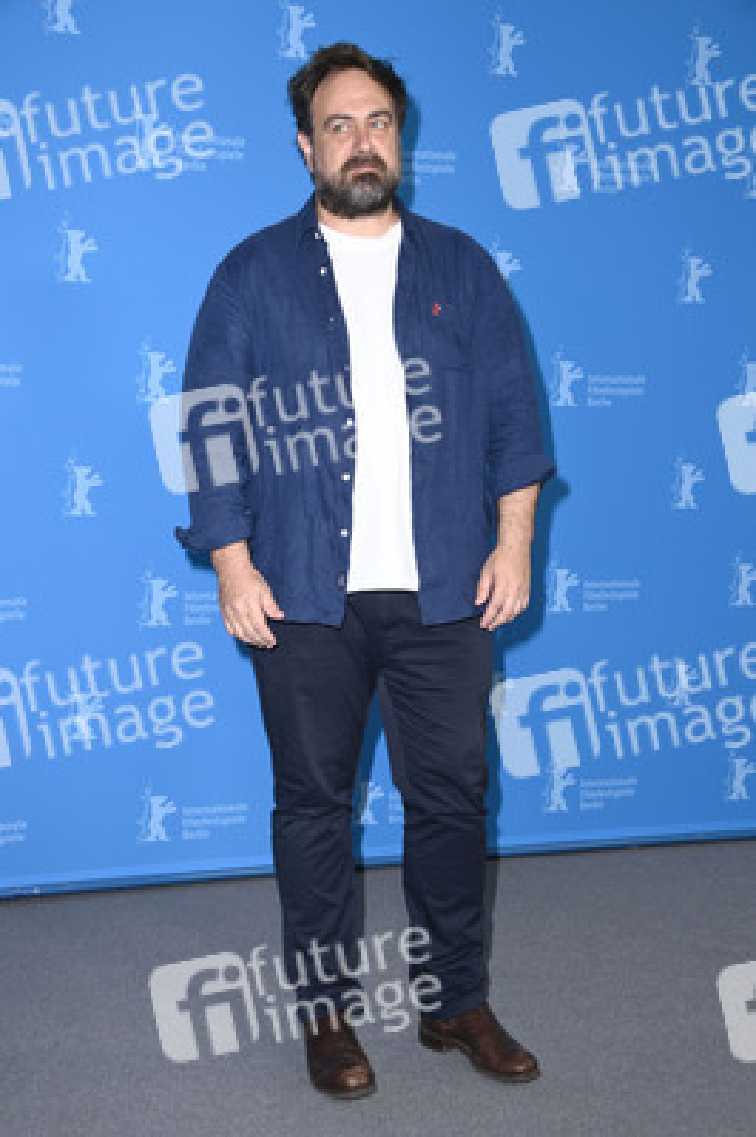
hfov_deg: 28.0
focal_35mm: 48
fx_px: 1515
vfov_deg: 41.1
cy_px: 568
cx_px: 378
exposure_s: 1/250
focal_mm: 48
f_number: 5.6
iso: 1000
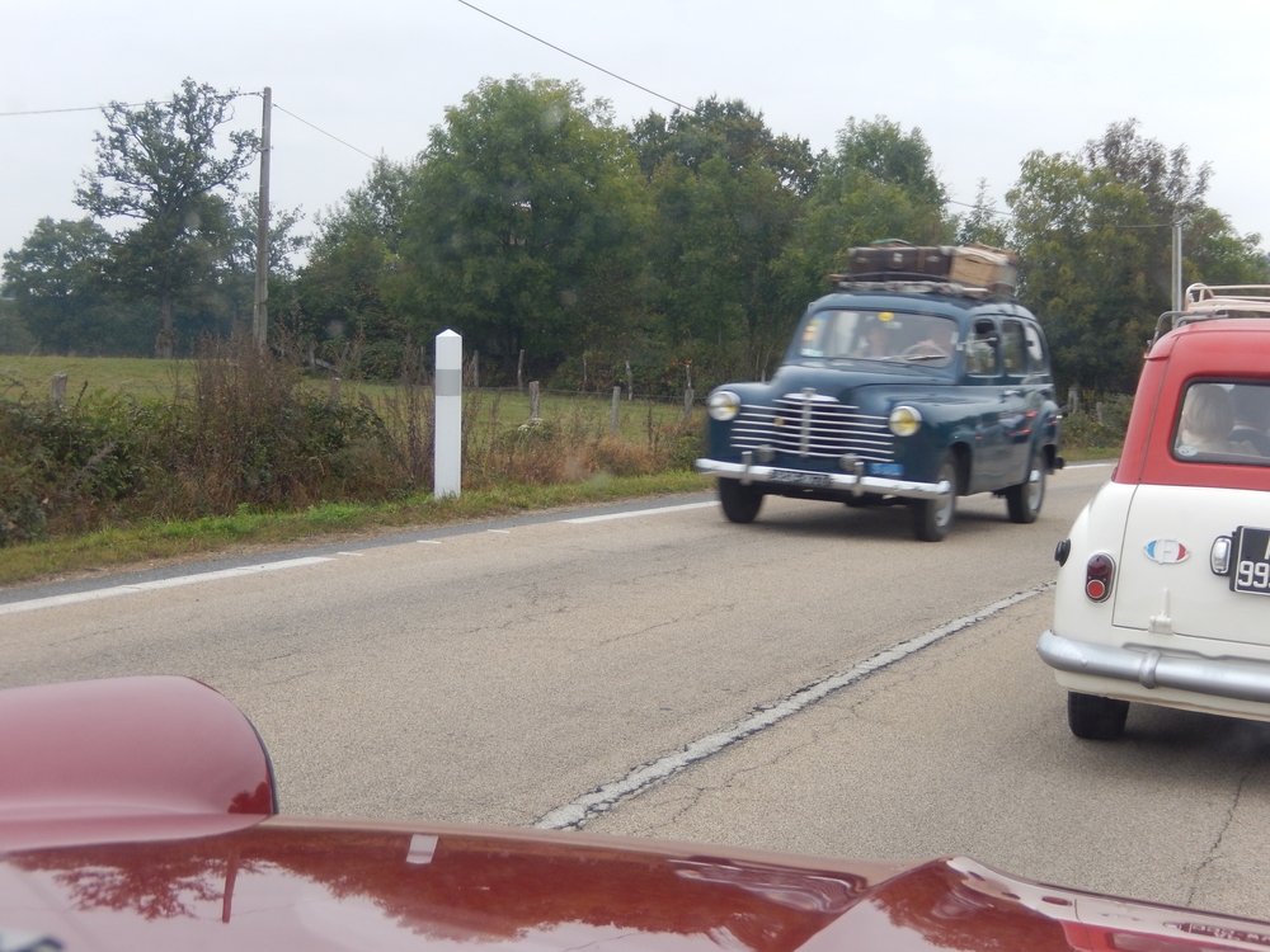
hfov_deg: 33.2
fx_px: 2128
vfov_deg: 25.2
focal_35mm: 58
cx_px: 635
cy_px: 476
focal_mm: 10.4
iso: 125
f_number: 4.6
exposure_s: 1/40
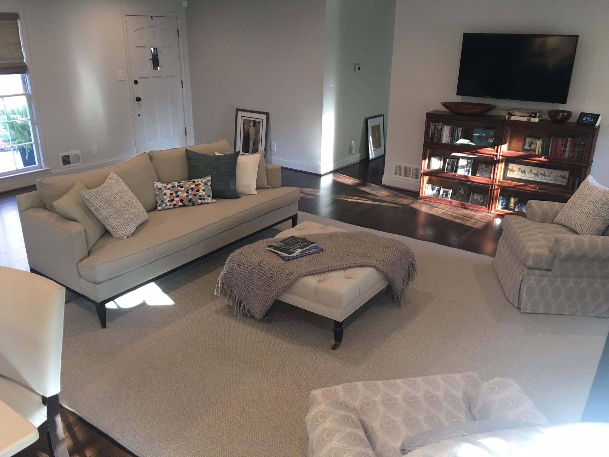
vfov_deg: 48.2
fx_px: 510
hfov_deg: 61.7
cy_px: 228
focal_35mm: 29
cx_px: 304
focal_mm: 4.15
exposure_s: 1/15
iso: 40
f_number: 2.2
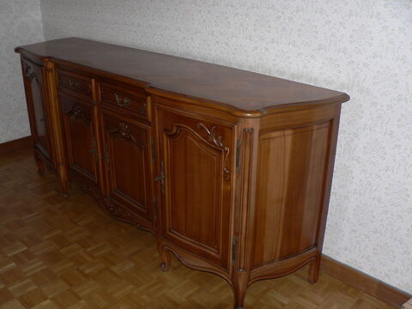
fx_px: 428
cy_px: 154
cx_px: 206
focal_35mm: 36
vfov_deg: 39.7
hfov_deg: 51.4
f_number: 2.8
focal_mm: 6
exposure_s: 1/60
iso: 150
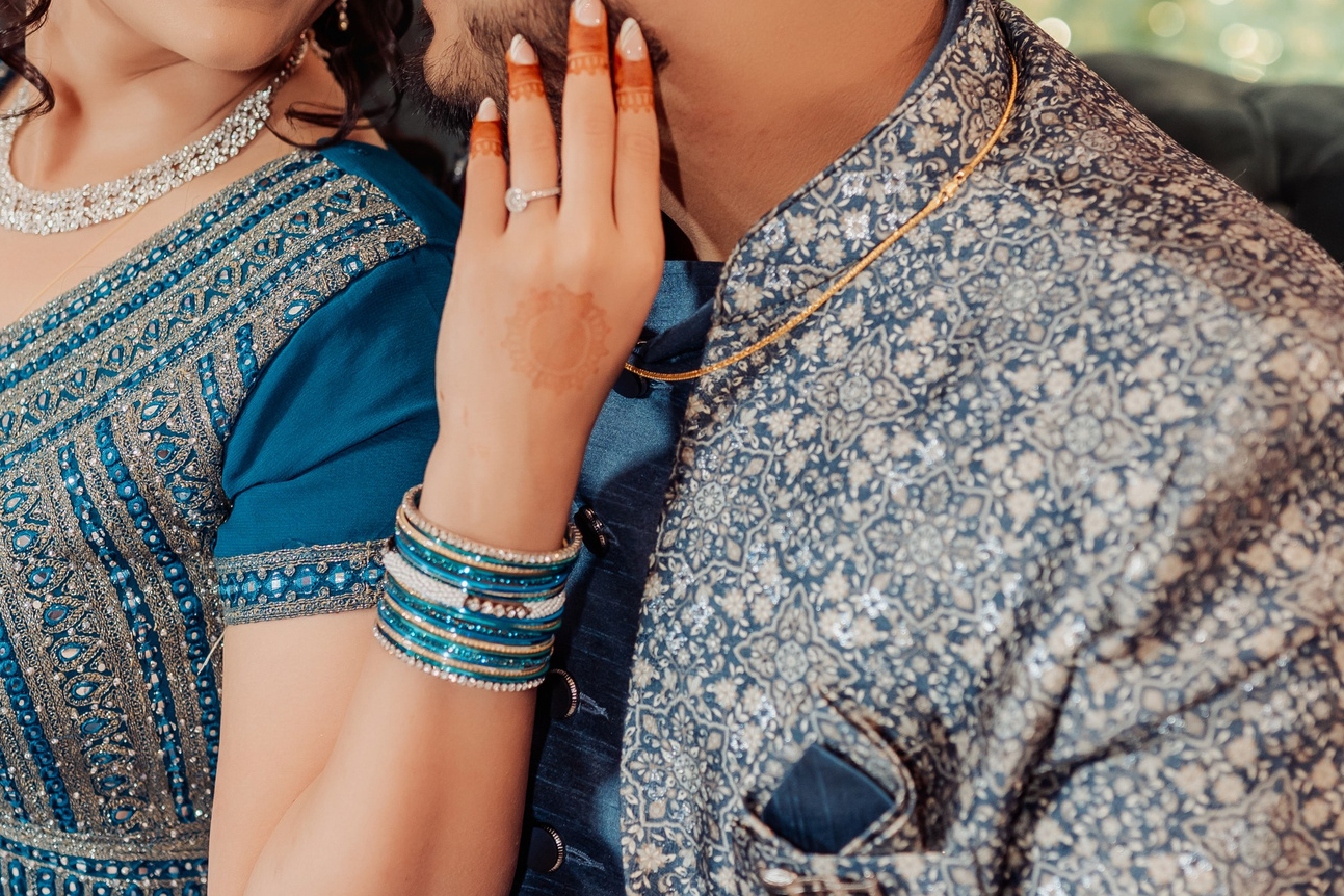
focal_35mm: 99
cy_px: 281
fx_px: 3696
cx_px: 642
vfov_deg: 13.8
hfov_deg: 20.6
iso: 320
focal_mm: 50
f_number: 2
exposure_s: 1/200
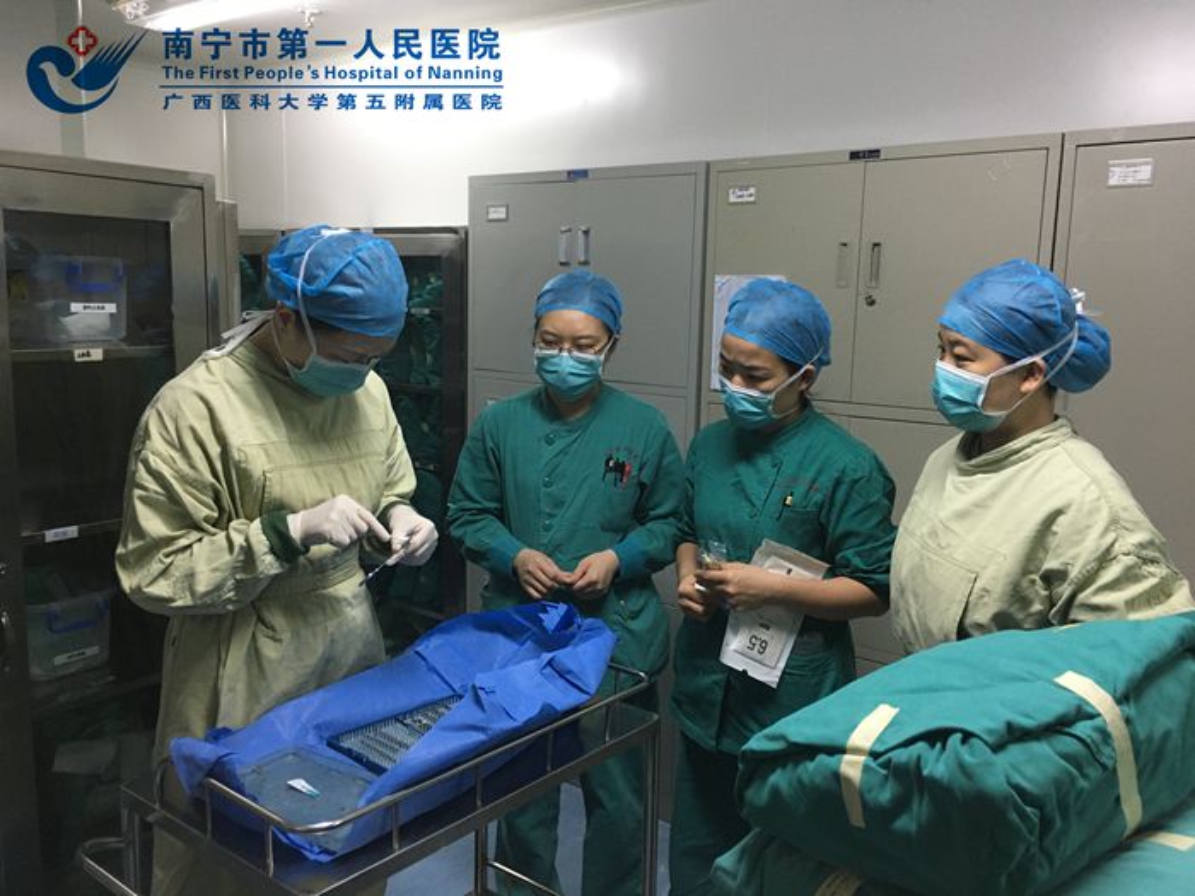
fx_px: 1001
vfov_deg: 48.2
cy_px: 448
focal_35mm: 29
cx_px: 598
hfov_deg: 61.7
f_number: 2.2
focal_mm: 4.15
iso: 160
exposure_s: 1/33
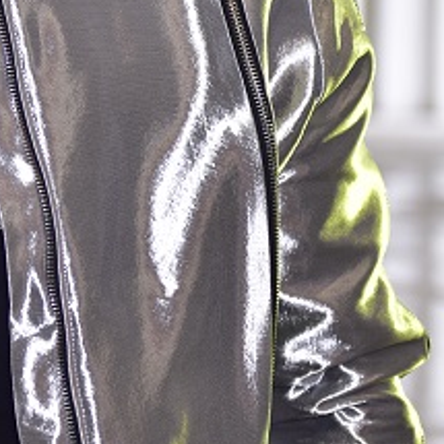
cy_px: -114
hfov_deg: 9.4
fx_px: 2656
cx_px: -81
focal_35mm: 183
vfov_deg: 9.4
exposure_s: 1/400
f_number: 2.8
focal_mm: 50
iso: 320
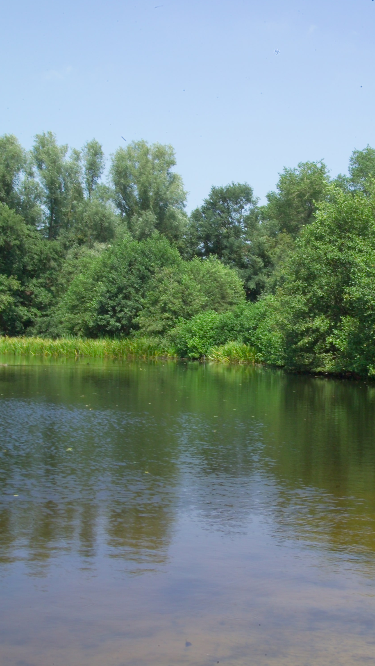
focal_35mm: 60
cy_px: 332
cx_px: 247
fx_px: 1061
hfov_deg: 20.0
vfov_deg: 34.9
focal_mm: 38
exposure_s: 1/20
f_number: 22
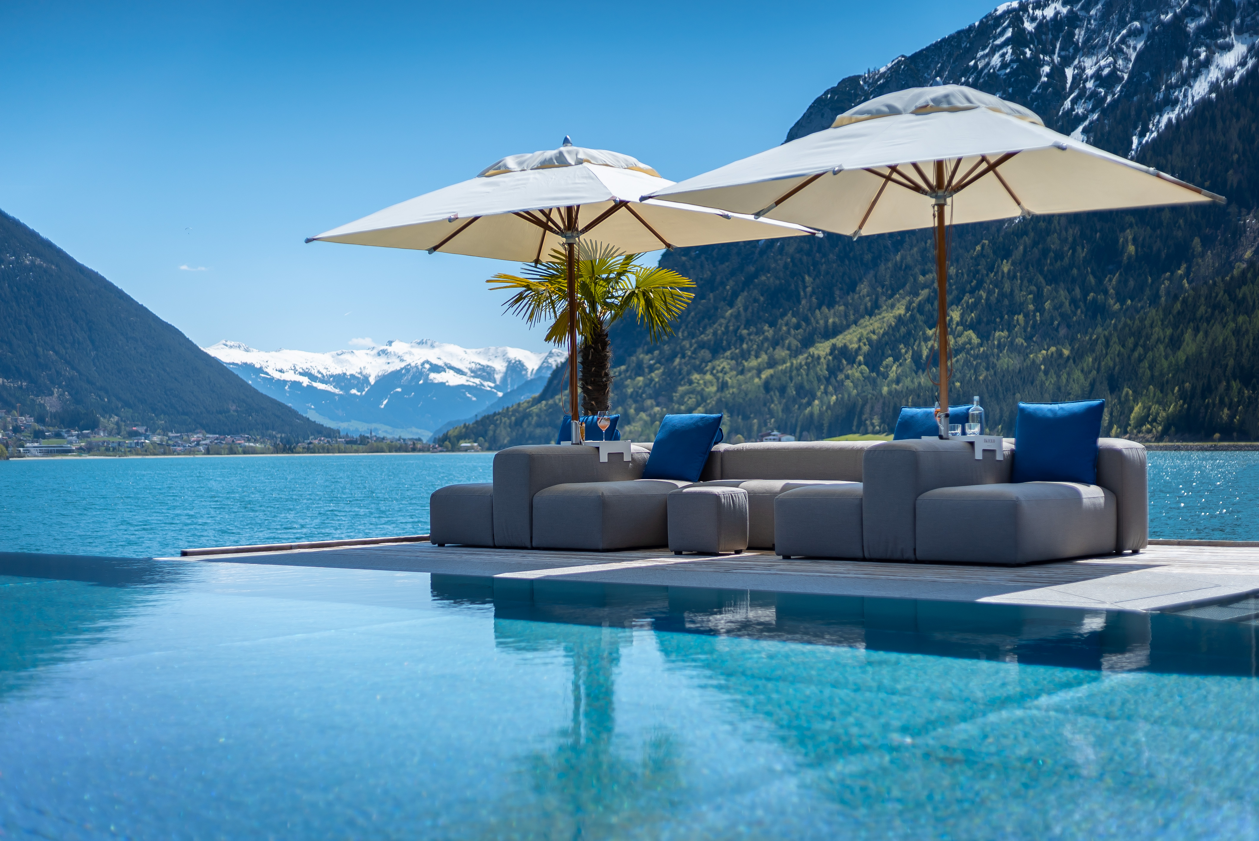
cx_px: 630
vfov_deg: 27.0
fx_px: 1749
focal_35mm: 50
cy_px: 420
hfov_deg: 39.6
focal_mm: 50
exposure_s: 1/6400
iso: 100
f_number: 2
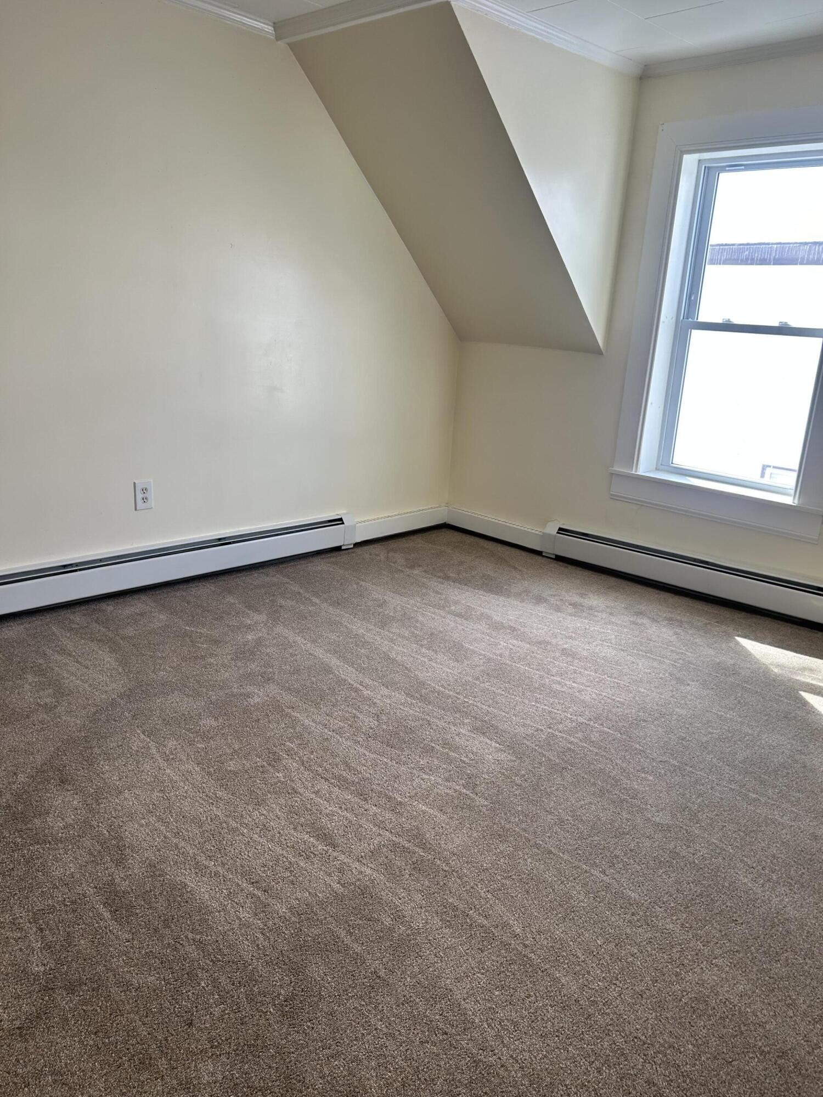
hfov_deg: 53.1
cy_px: 548
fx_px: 824
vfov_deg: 67.3
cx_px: 412
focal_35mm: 26
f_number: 1.5
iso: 40
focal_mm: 5.7
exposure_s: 1/120
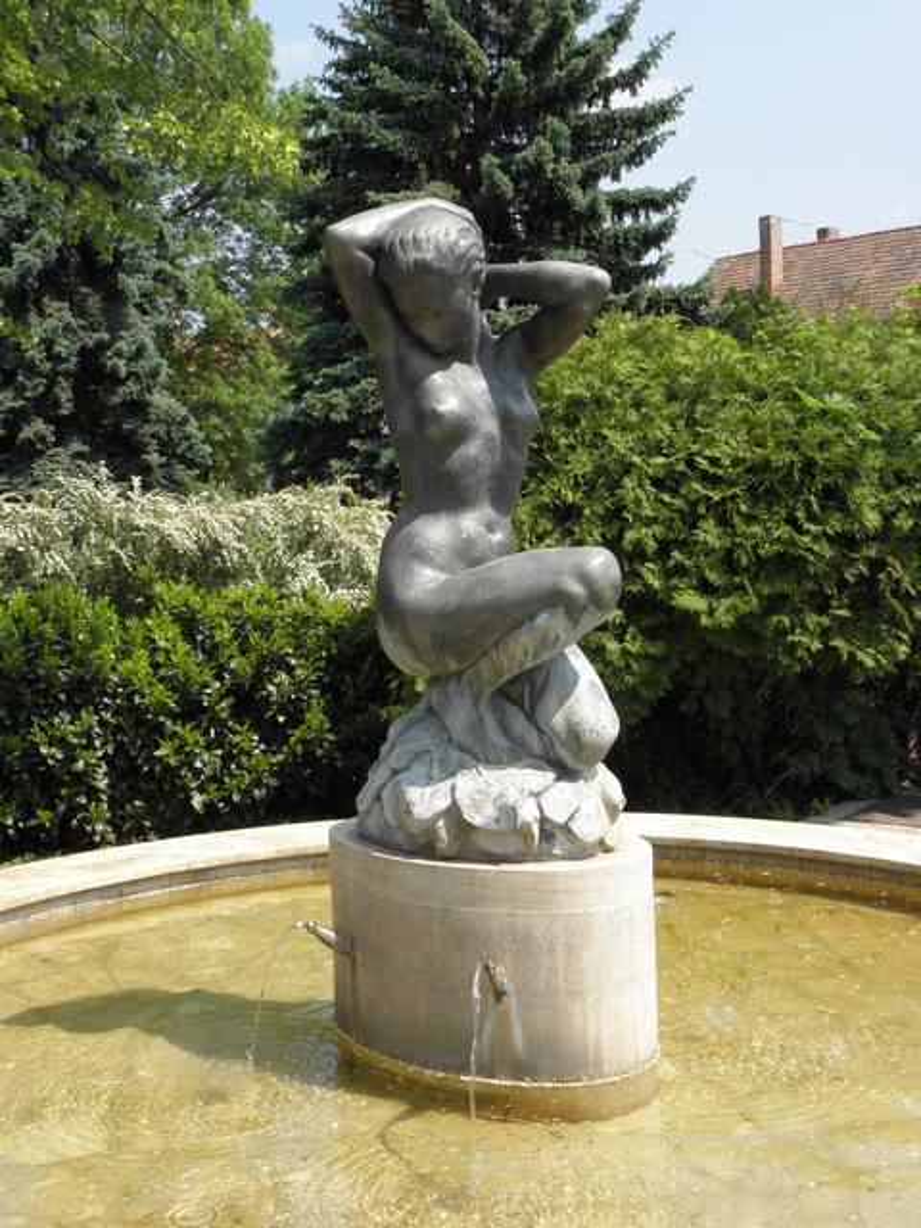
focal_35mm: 44
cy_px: 614
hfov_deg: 32.9
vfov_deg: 42.9
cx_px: 460
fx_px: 1561
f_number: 5.6
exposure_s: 1/160
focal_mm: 7.87
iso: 64
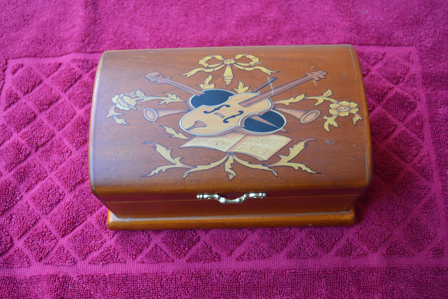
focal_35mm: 39
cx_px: 224
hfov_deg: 49.6
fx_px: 485
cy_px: 150
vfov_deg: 34.2
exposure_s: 1/60
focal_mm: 26
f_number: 4
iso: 400
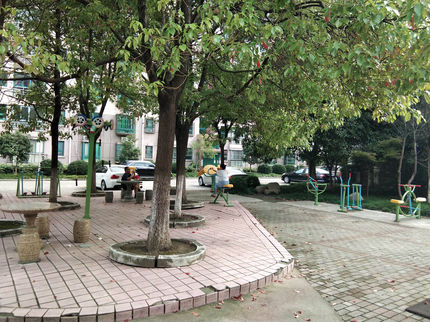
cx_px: 215
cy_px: 161
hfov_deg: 58.4
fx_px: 385
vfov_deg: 45.4
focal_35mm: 31
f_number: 2.2
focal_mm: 3.69
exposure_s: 1/162
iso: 50
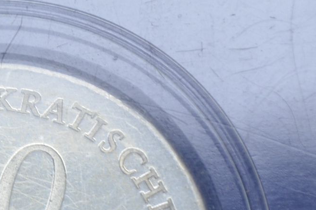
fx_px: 2689
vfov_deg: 4.4
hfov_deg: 6.7
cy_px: 289
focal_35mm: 307
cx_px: -48
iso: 400
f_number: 8
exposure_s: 1/60
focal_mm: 55
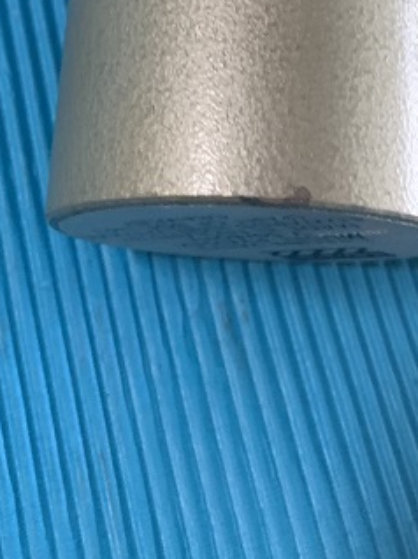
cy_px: -48
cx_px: 227
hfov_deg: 22.2
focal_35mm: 66
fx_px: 1064
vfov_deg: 27.1
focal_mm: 4.25
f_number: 1.8
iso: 400
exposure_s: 1/50
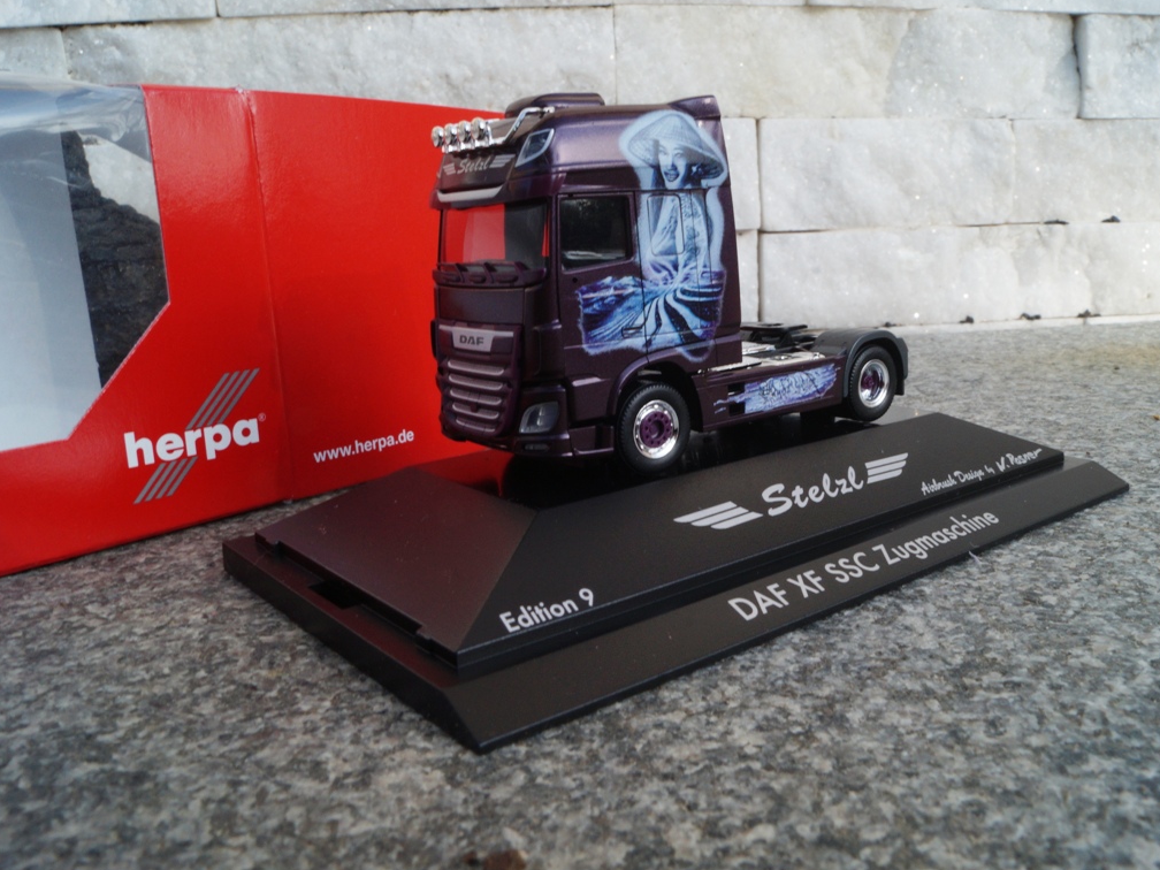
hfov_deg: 55.2
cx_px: 644
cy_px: 434
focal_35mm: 33
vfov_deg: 42.9
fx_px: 1106
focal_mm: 20
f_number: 20
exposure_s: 1/60
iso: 320
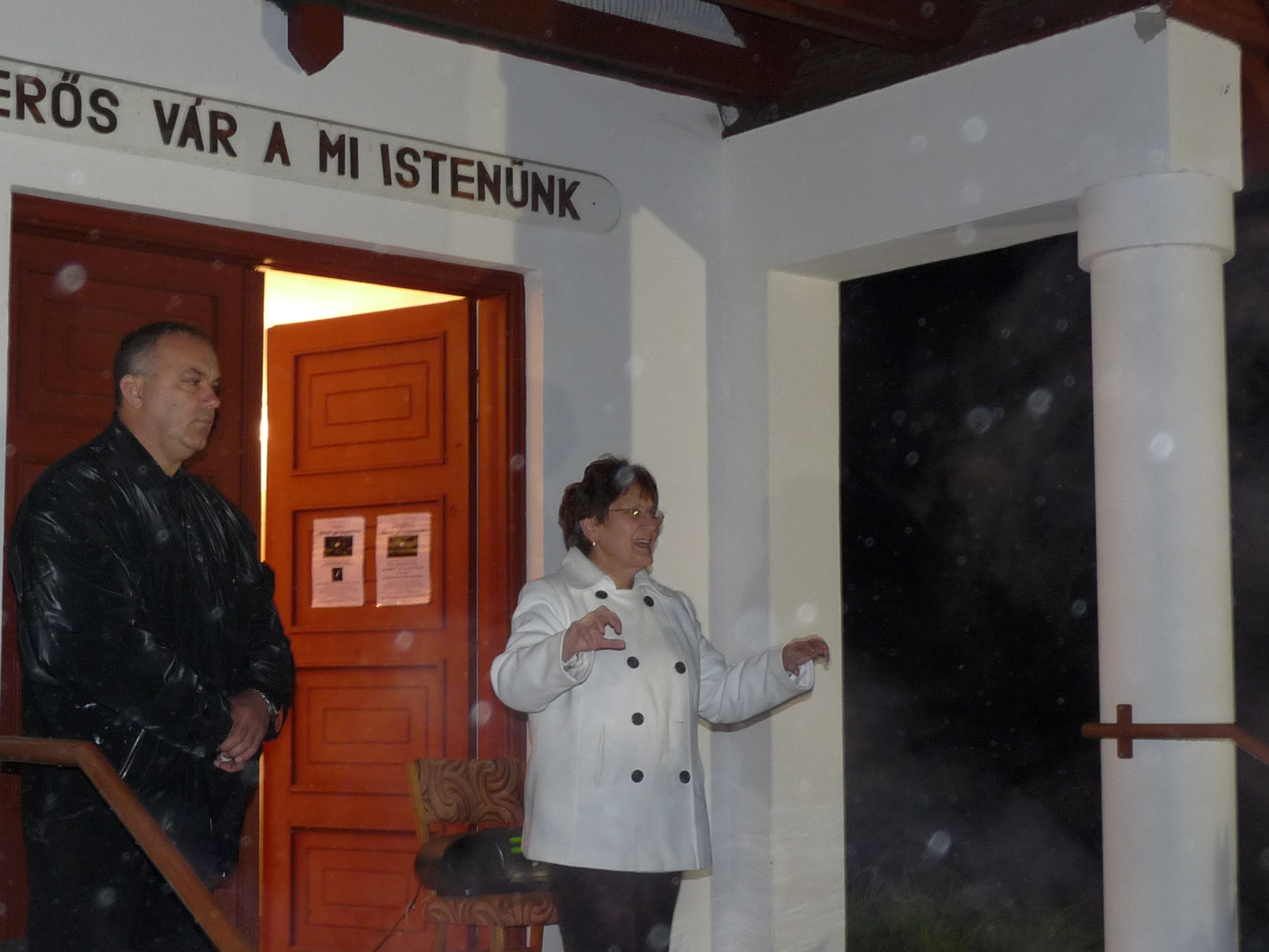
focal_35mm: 55
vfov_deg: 26.5
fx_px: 2016
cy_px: 582
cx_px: 484
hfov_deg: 34.8
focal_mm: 5.4
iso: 125
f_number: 3
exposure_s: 1/8
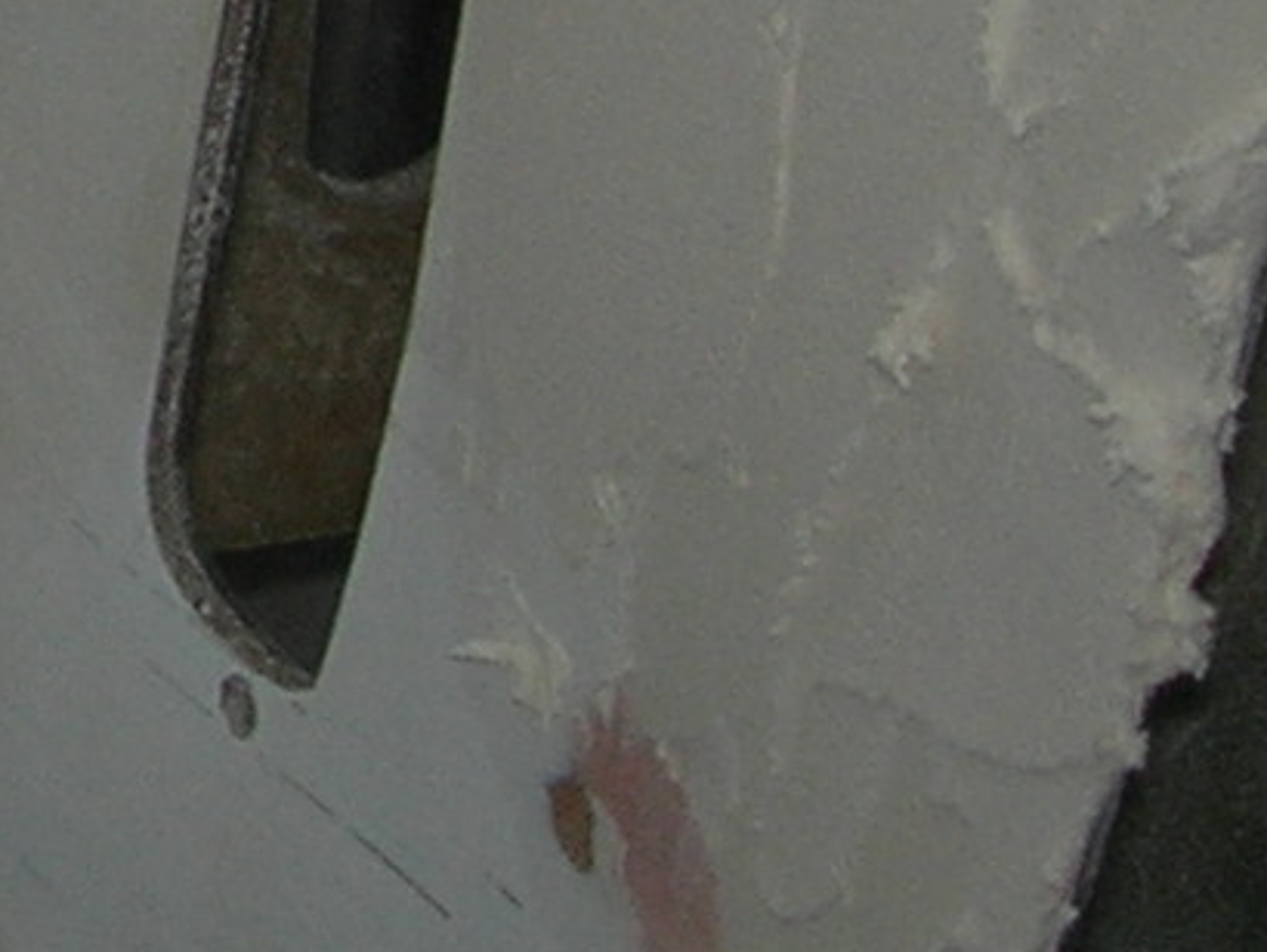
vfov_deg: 5.9
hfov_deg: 7.8
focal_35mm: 240
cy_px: -1397
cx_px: -1422
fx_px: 8790
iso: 64
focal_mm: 7.8
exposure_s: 1/30
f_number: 2.8
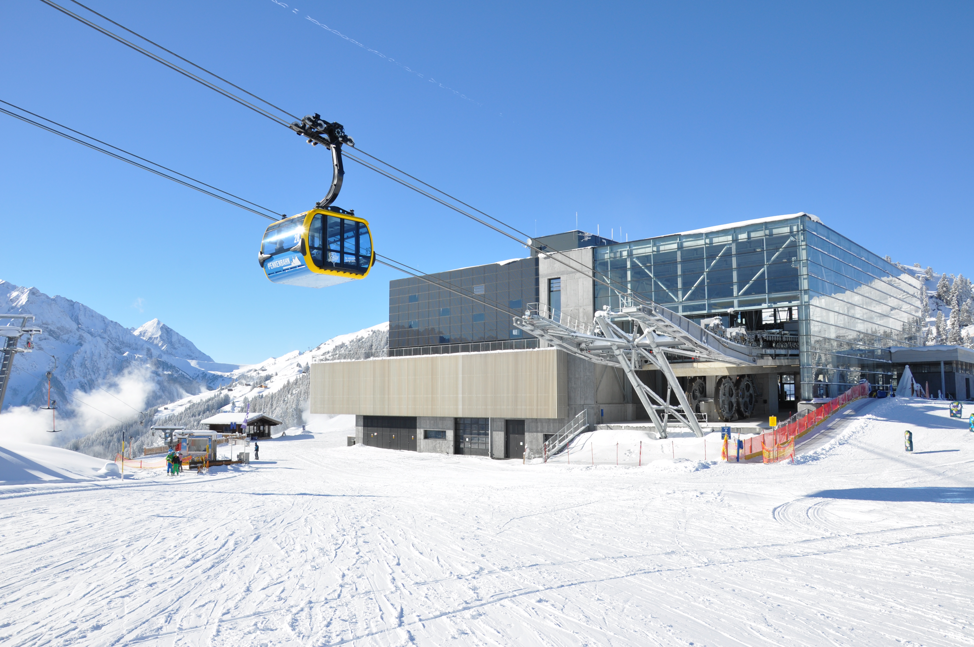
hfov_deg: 67.4
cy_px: 324
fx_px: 730
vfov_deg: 47.8
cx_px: 487
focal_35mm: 27
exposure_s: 1/400
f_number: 10
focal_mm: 18
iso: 200
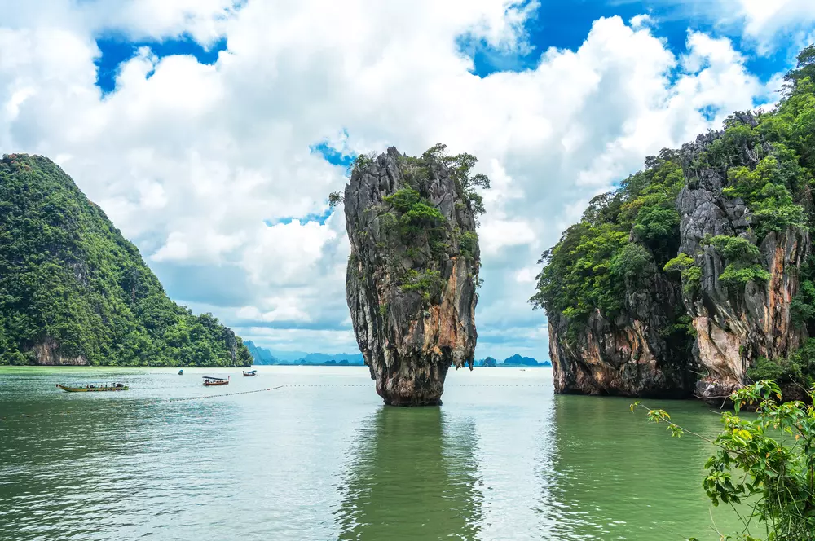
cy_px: 270
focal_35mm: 30
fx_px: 678
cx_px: 408
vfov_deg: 43.5
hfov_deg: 62.0
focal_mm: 20
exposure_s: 1/400
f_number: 7.1
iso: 200
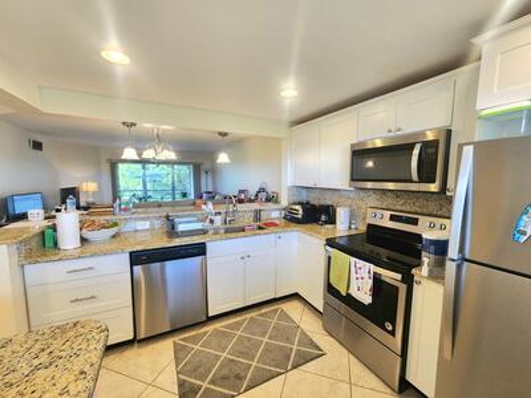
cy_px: 199
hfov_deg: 106.2
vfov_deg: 89.9
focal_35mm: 13
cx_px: 266
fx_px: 199
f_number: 2.2
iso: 125
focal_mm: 2.2
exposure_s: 1/60.2
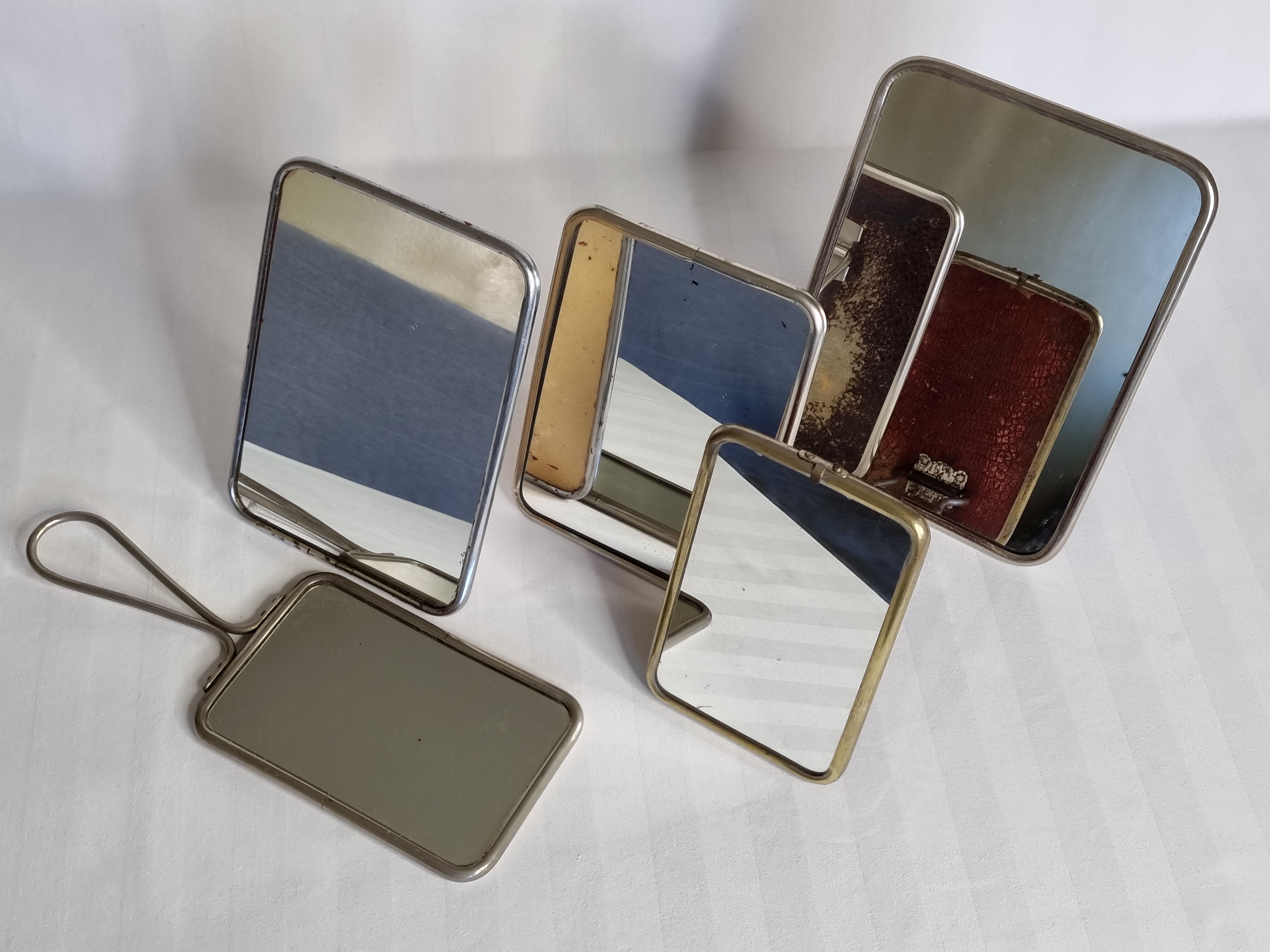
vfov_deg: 53.1
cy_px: 476
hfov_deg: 67.3
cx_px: 635
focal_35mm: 26
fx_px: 954
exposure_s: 1/100
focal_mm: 5.4
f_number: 1.8
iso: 80
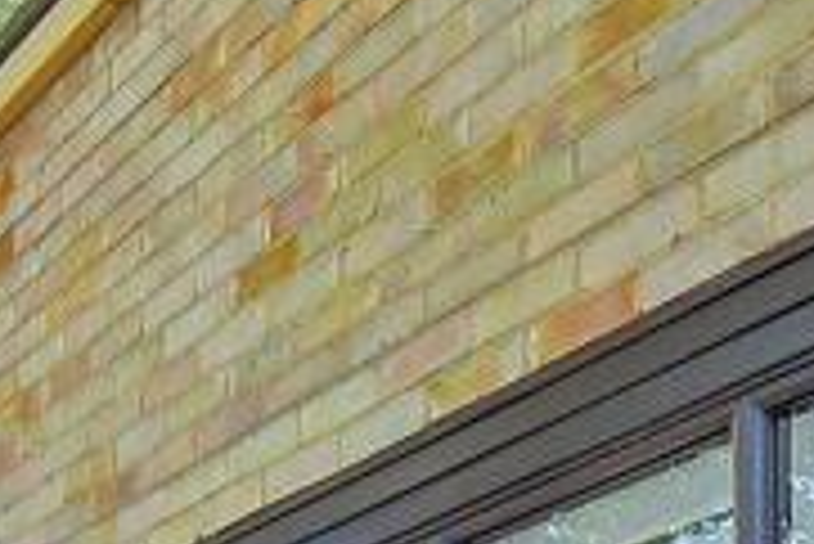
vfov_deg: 13.6
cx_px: 45
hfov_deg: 23.1
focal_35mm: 85
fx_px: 1923
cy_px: 1104
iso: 400
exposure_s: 1/40
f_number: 8
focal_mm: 10
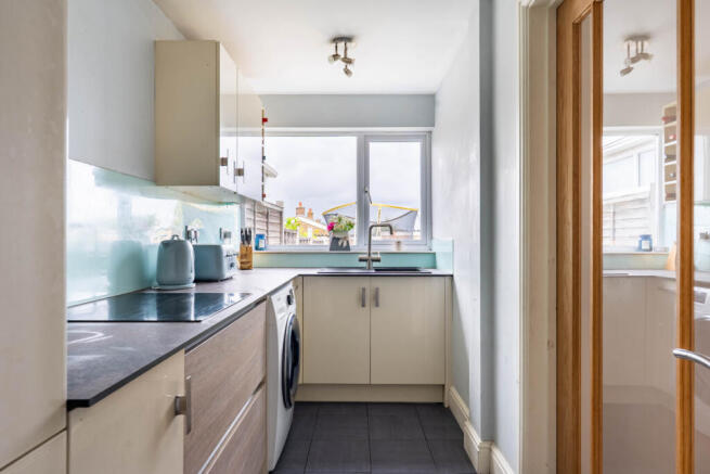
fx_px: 404
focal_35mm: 20
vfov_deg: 60.7
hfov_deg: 82.6
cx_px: 355
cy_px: 237
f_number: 8
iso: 320
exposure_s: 1/125
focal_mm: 20.5
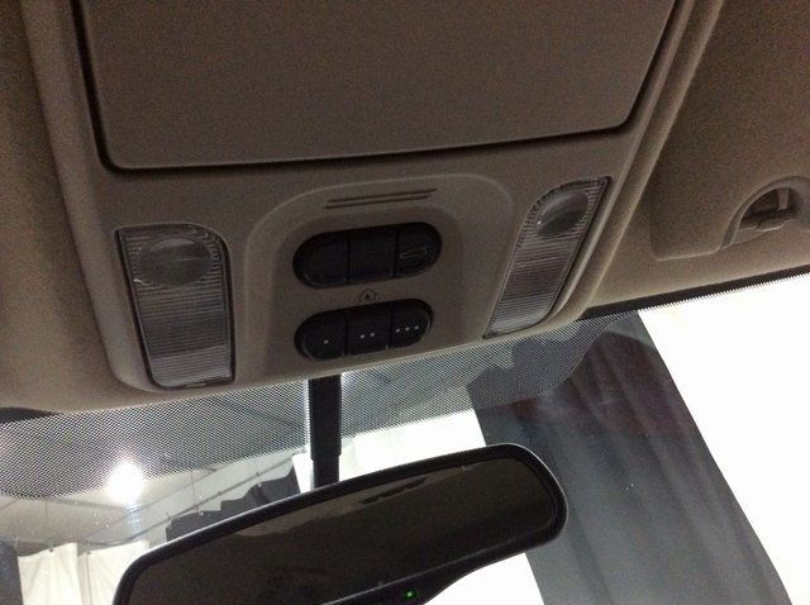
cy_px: 302
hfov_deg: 56.9
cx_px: 405
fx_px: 748
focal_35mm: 32
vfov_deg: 44.1
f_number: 2.4
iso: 320
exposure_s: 1/20
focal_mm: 3.3
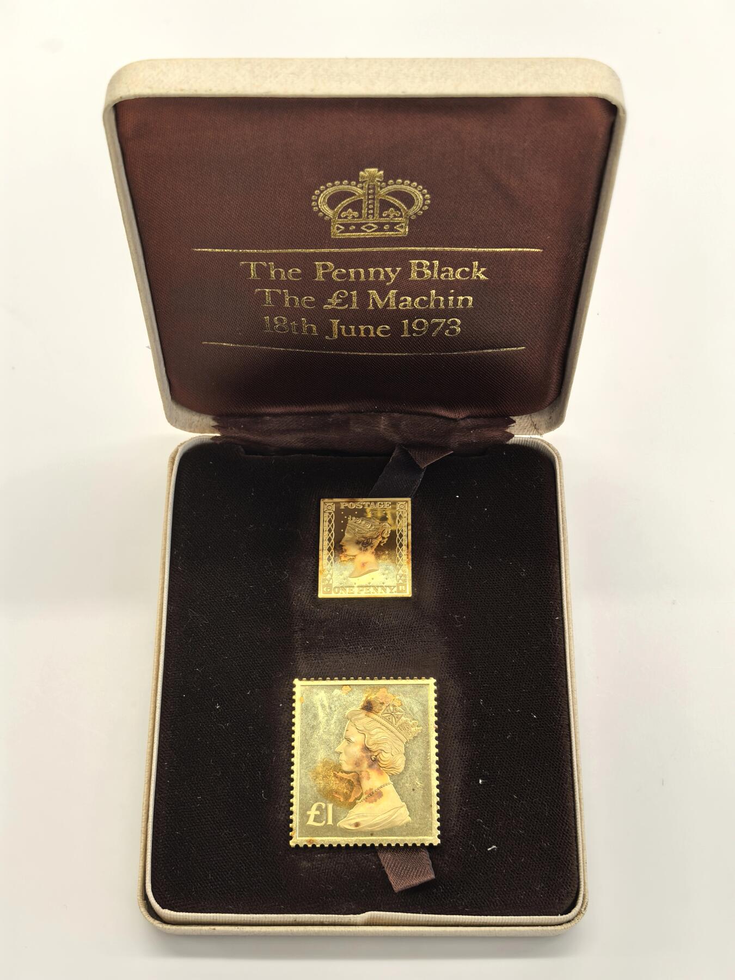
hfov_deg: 27.0
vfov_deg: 35.5
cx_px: 368
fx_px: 1529
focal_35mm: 54
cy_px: 490
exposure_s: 1/100
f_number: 2
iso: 100
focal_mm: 6.98
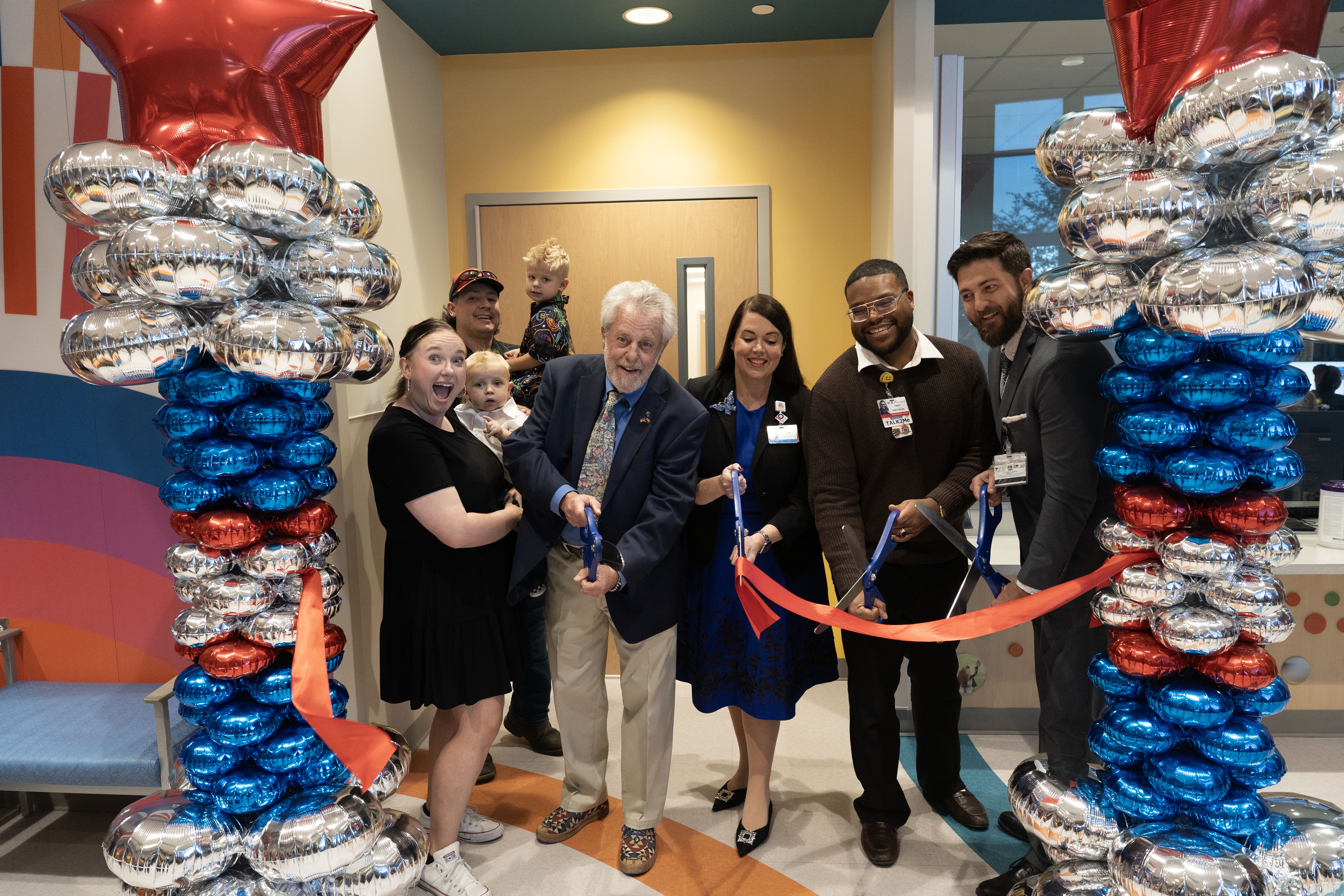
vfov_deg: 53.1
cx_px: 672
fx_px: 896
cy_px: 448
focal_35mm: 24
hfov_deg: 73.7
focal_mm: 24
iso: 2000
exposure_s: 1/160
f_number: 4
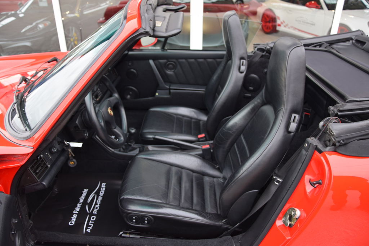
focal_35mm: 52
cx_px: 184
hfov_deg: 37.9
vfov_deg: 25.7
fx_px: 538
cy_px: 123
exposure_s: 1/80
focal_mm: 35
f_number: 4.5
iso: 400
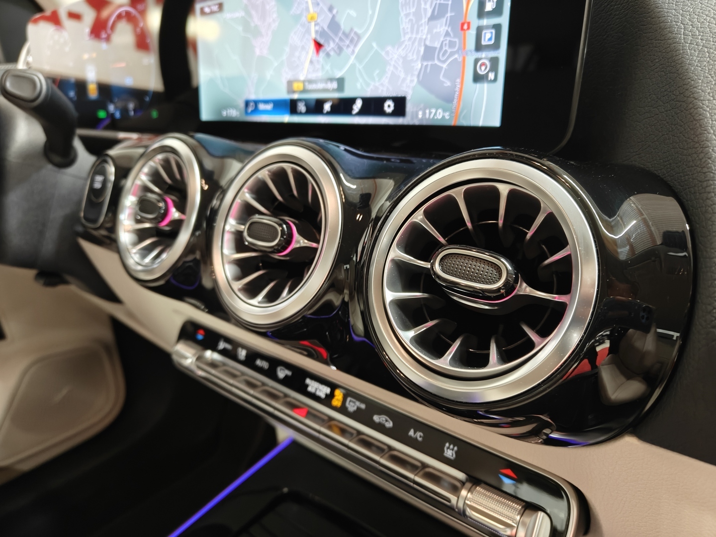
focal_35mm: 24
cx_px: 358
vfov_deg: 56.8
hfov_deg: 71.6
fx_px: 496
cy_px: 268
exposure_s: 1/33
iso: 200
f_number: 1.8
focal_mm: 5.59
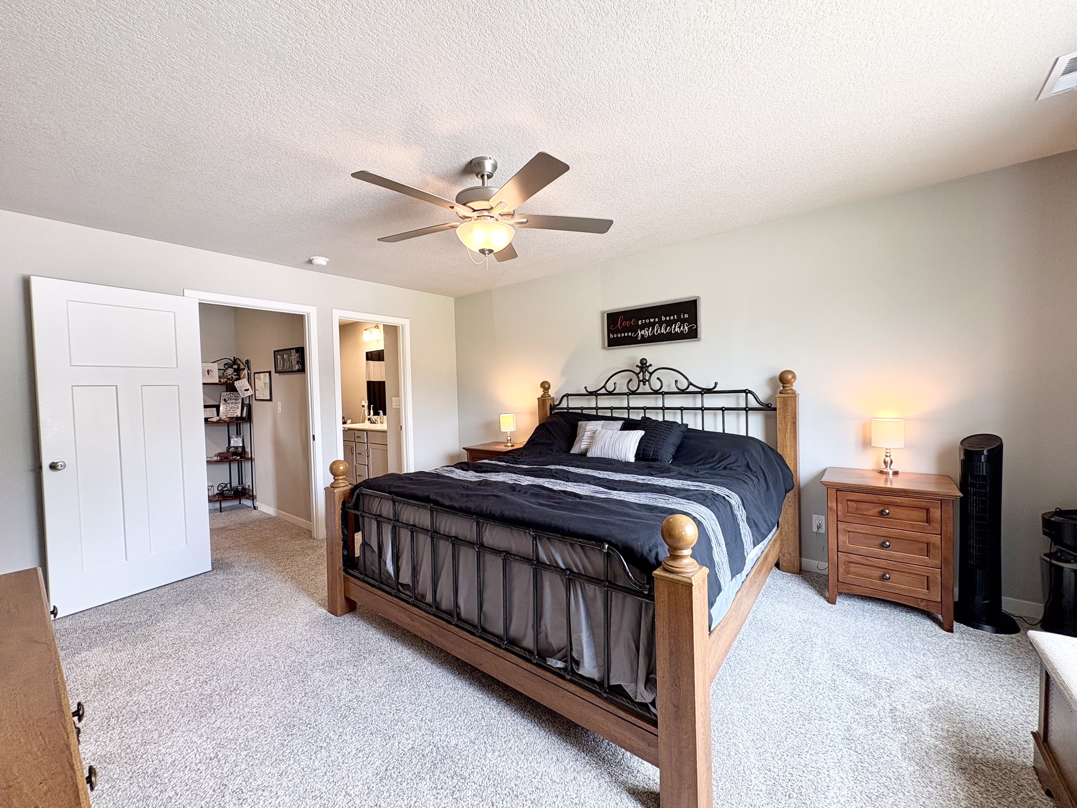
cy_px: 404
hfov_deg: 102.1
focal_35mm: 14
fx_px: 436
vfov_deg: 85.7
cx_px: 538
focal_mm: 2.22
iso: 125
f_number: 2.2
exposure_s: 1/60
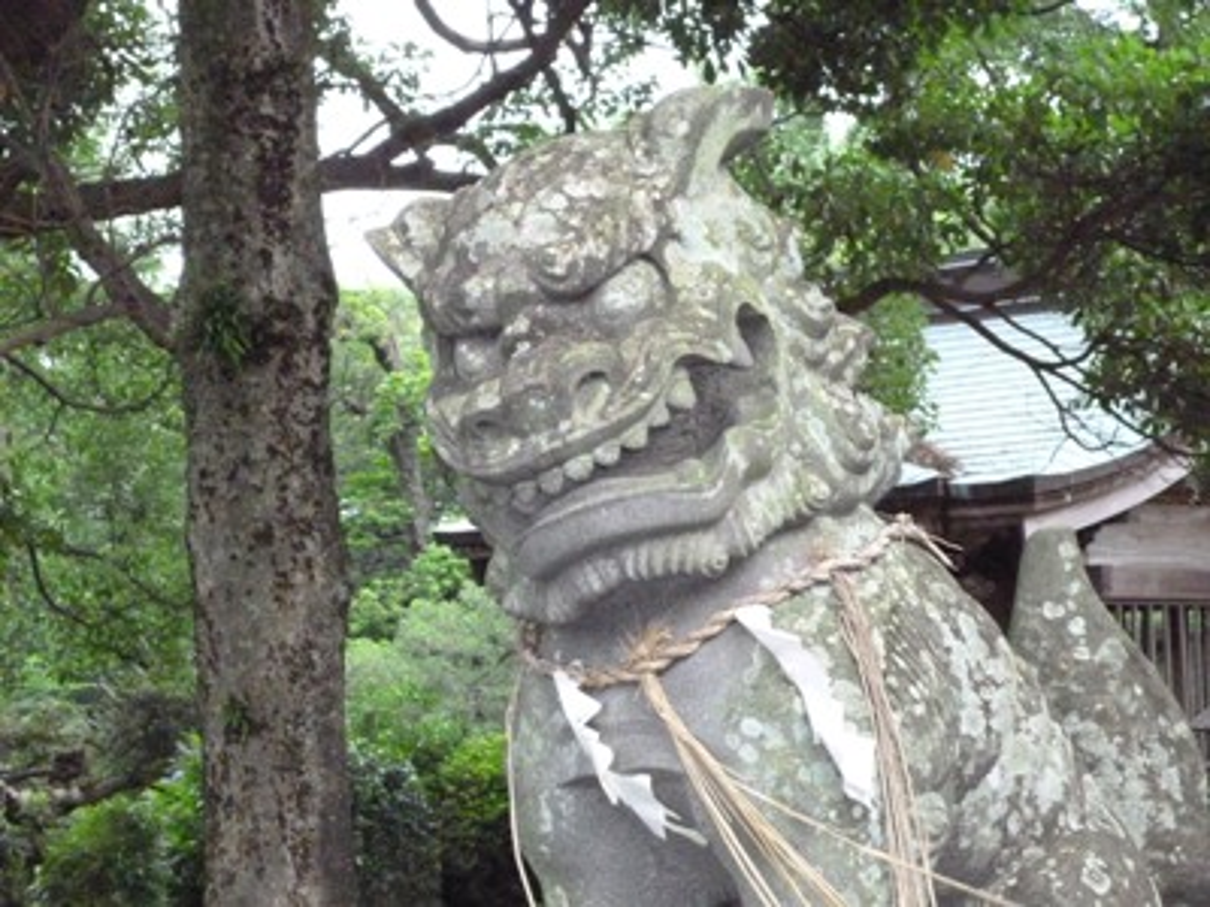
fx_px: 3426
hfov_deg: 20.0
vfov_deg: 15.1
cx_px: 605
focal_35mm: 98
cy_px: 454
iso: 1250
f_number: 6.2
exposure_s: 1/60
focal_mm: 17.5
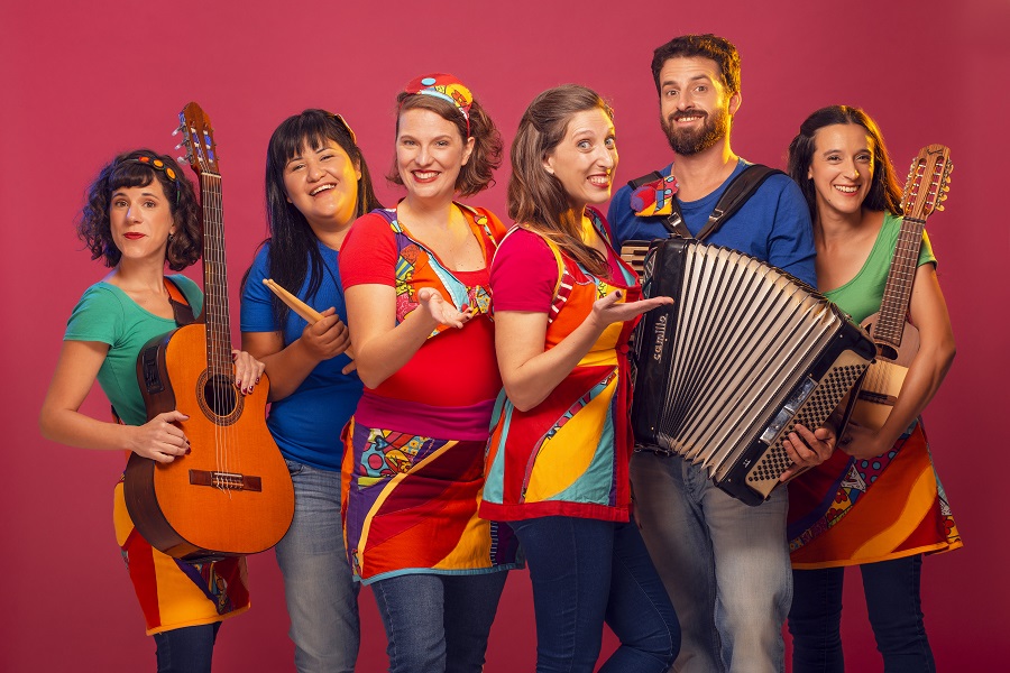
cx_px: 505
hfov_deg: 21.5
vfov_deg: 14.4
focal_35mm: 95
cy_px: 336
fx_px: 2665
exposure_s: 1/80
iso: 100
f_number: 9
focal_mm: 95
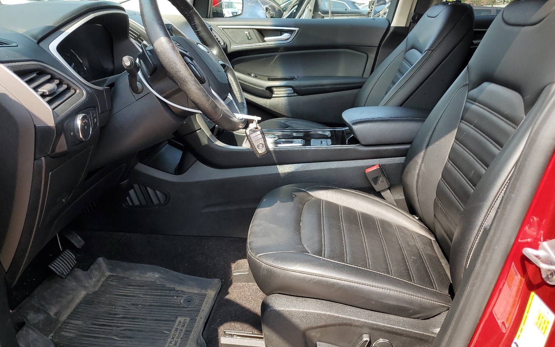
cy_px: 163
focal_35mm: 28
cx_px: 280
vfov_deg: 44.5
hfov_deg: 66.5
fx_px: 423
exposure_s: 1/476
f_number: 1.5
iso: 50
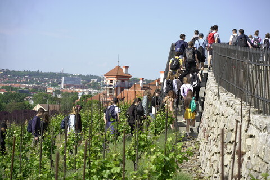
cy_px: 90
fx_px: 765
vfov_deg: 13.4
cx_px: 135
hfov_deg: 20.0
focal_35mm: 102
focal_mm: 102
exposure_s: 1/500
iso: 100
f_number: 5.6
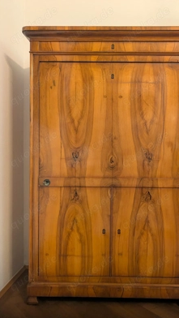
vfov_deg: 64.3
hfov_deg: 38.6
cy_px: 161
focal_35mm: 30
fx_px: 253
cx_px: 119
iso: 256
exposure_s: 1/25
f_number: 1.73
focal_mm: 4.38
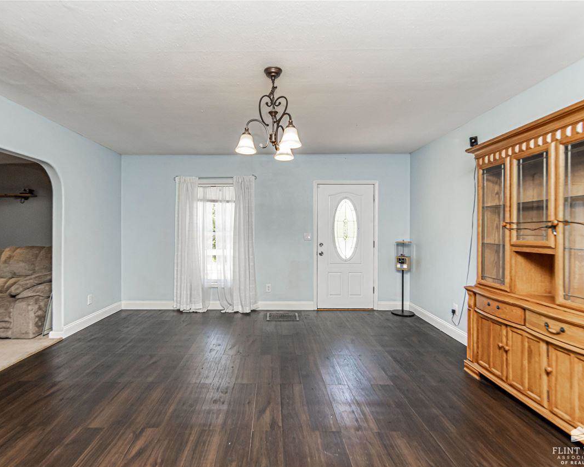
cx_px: 263
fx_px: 294
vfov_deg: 77.0
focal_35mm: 17
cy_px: 234
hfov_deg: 89.4
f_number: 10
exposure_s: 1/60
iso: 800
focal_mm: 10
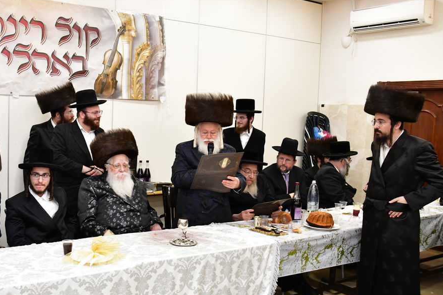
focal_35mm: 38
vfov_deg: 35.0
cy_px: 151
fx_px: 467
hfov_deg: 48.6
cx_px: 108
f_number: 5.6
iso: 3200
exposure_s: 1/100
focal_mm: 24
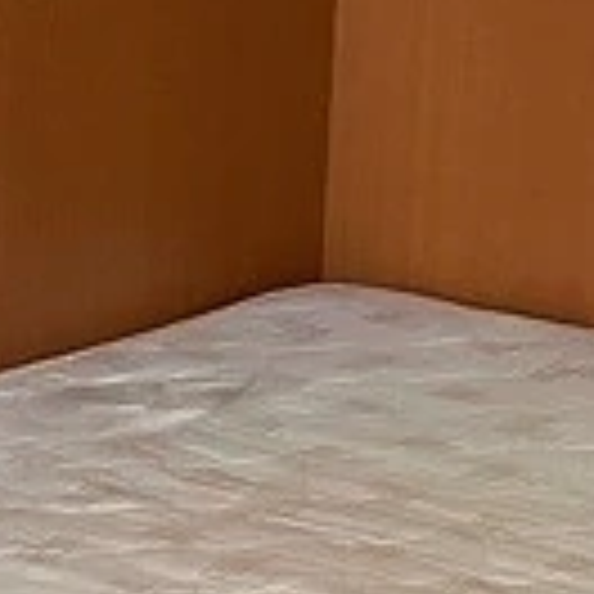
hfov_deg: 9.4
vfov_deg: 8.8
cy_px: 1170
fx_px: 3630
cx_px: 279
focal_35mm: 187
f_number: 1.8
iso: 160
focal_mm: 3.99
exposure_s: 1/60
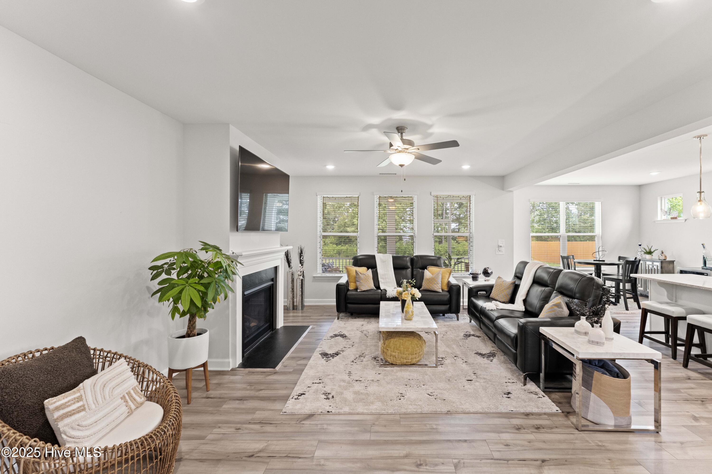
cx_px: 356
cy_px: 237
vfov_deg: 81.2
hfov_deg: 104.3
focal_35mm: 14
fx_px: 277
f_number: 8
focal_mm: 14
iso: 800
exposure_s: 1/10
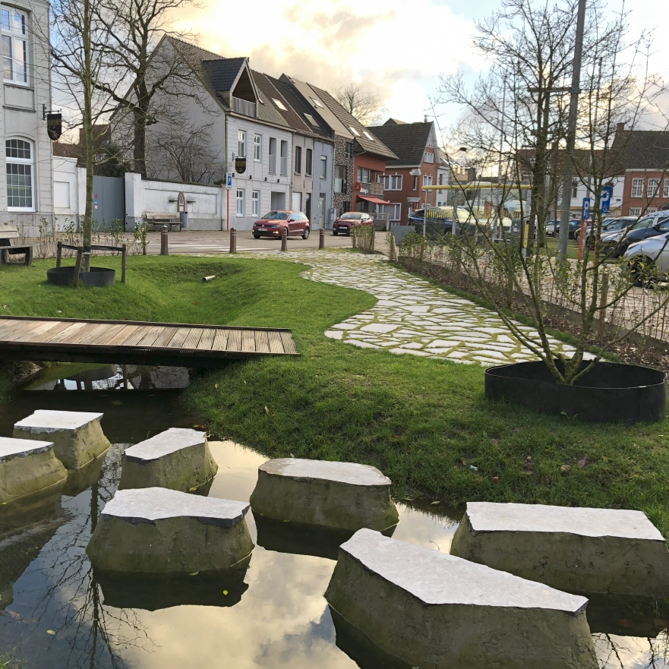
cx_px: 276
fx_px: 743
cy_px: 339
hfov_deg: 48.2
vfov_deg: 48.4
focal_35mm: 34
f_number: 1.8
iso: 20
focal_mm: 4
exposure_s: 1/173
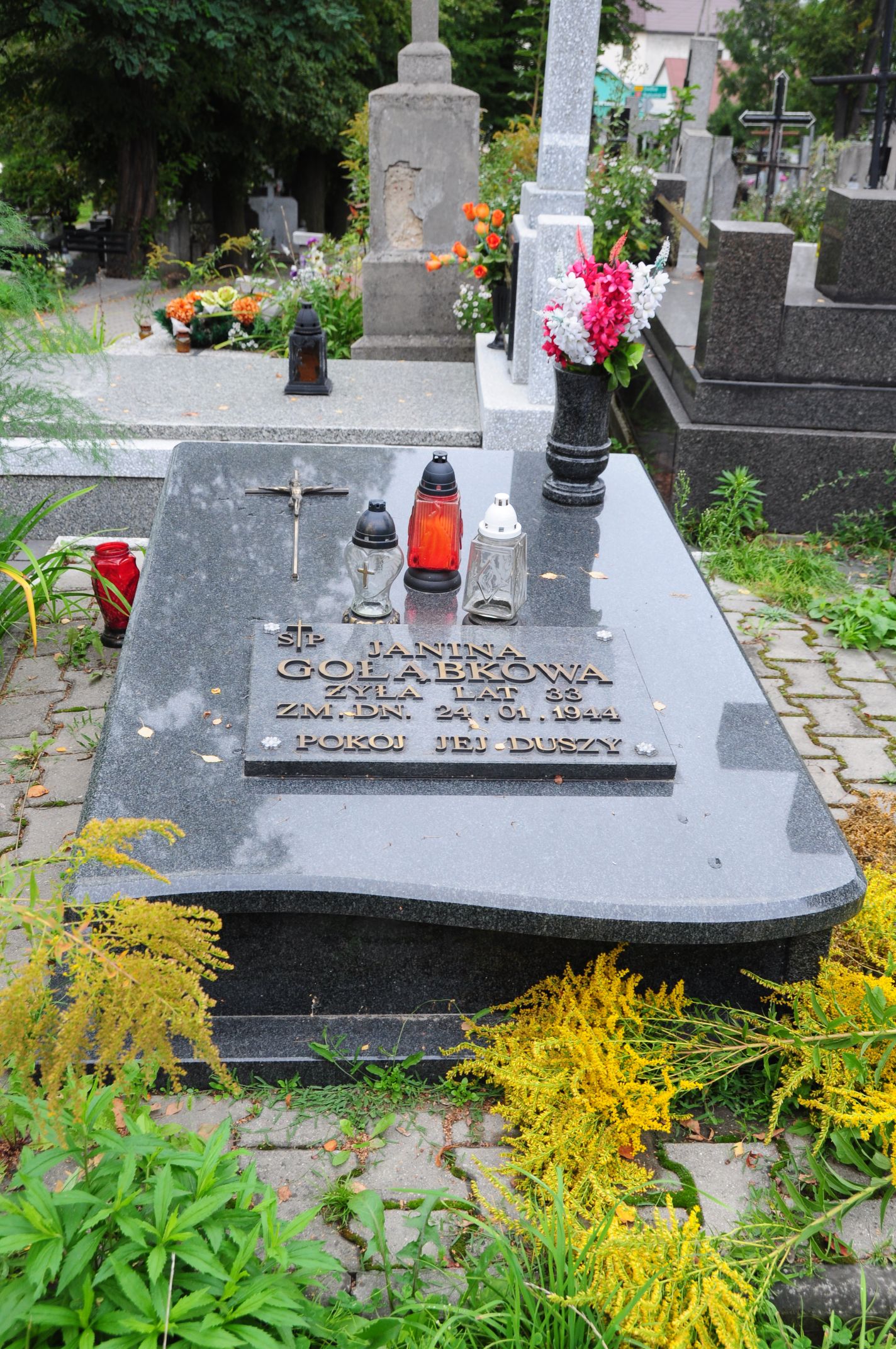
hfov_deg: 34.1
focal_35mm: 39
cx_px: 448
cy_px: 674
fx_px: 1460
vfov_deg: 49.6
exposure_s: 1/160
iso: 320
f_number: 7.1
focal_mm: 26
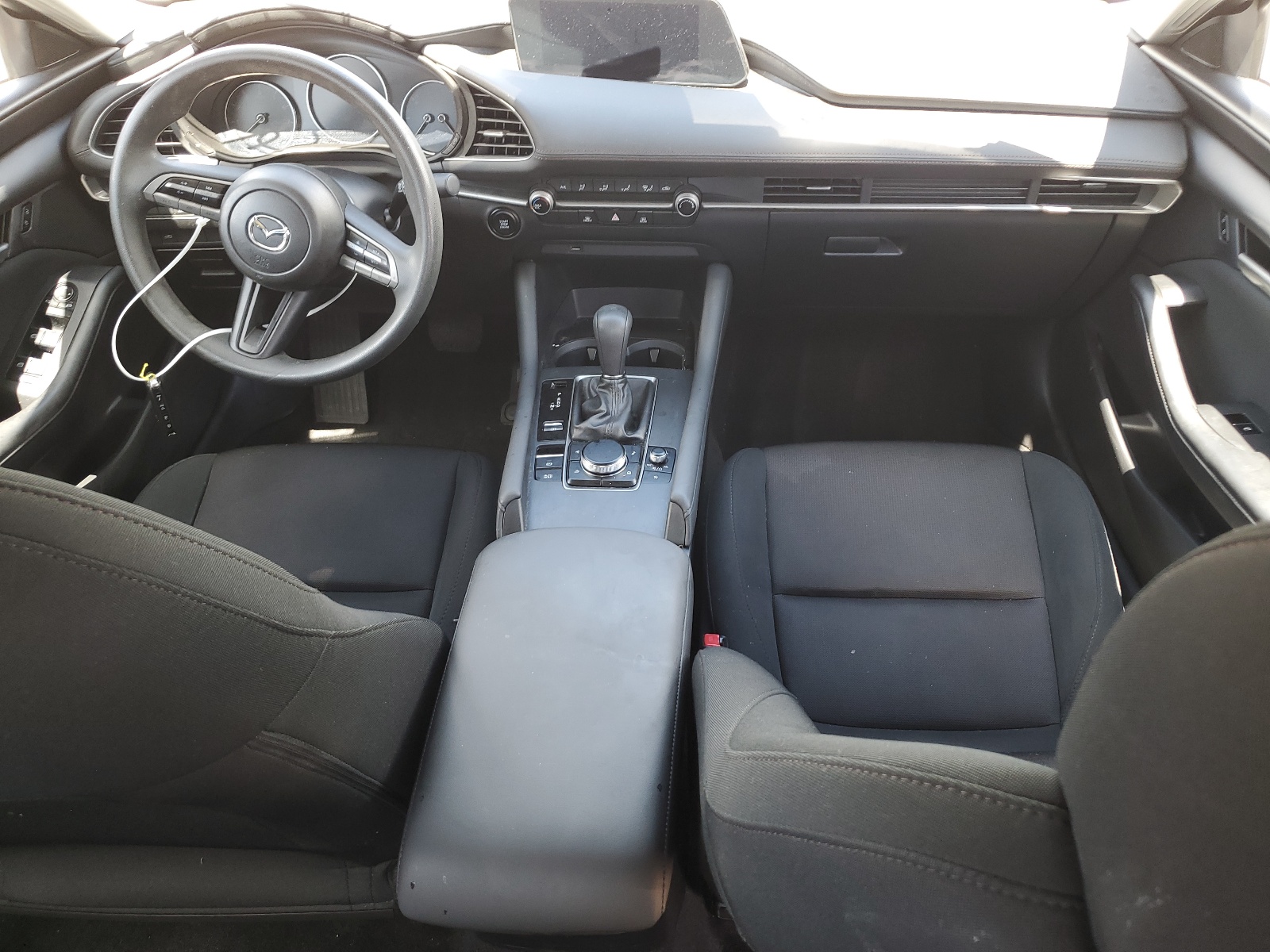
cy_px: 476
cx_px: 635
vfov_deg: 53.1
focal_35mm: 26
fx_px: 954
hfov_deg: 67.3
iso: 54
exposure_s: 1/60.2
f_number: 1.5
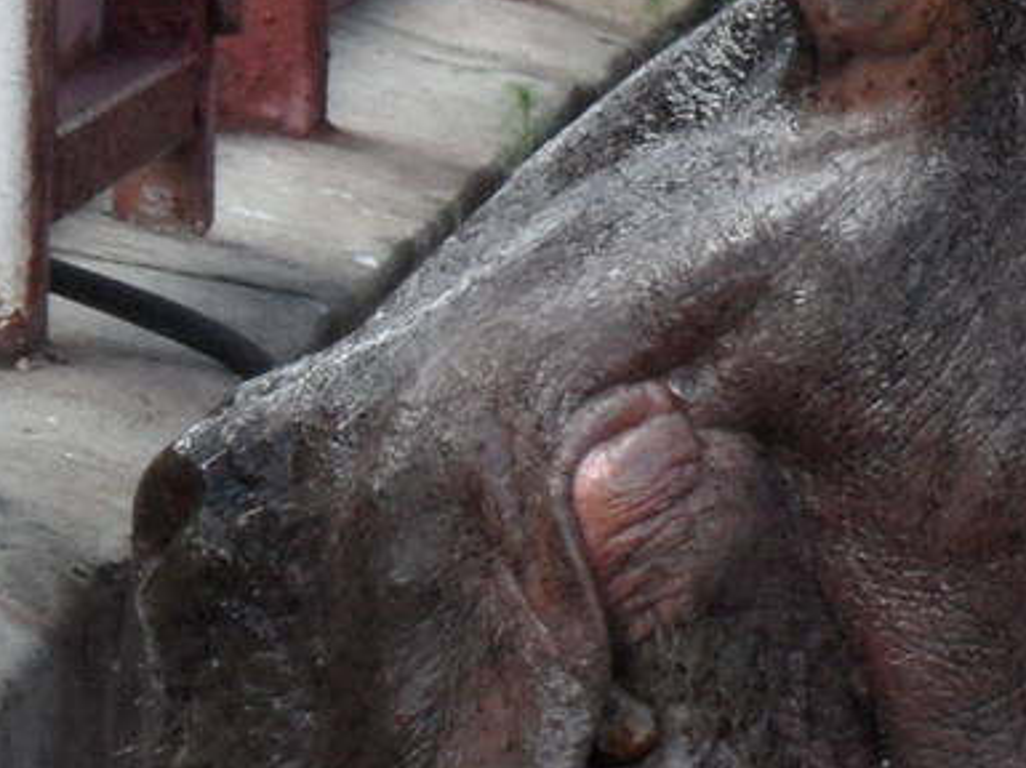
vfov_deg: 3.6
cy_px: 304
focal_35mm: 416
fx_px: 12319
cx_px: 1887
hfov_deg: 4.7
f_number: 4.4
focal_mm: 16.3
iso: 200
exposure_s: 1/60
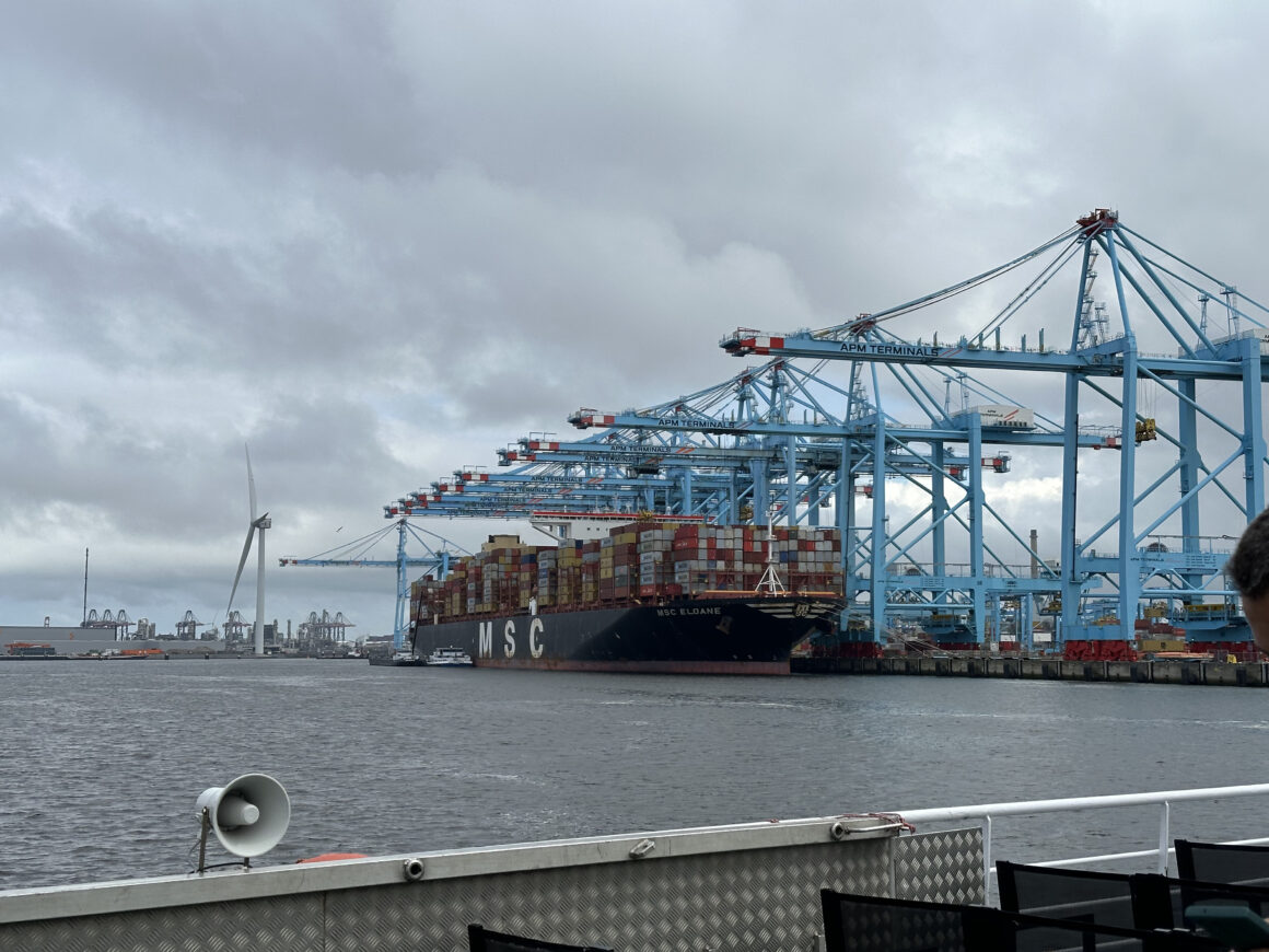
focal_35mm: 48
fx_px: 1760
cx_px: 634
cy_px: 476
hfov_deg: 39.7
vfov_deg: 30.3
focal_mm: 6.86
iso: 64
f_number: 1.78
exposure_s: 1/5556
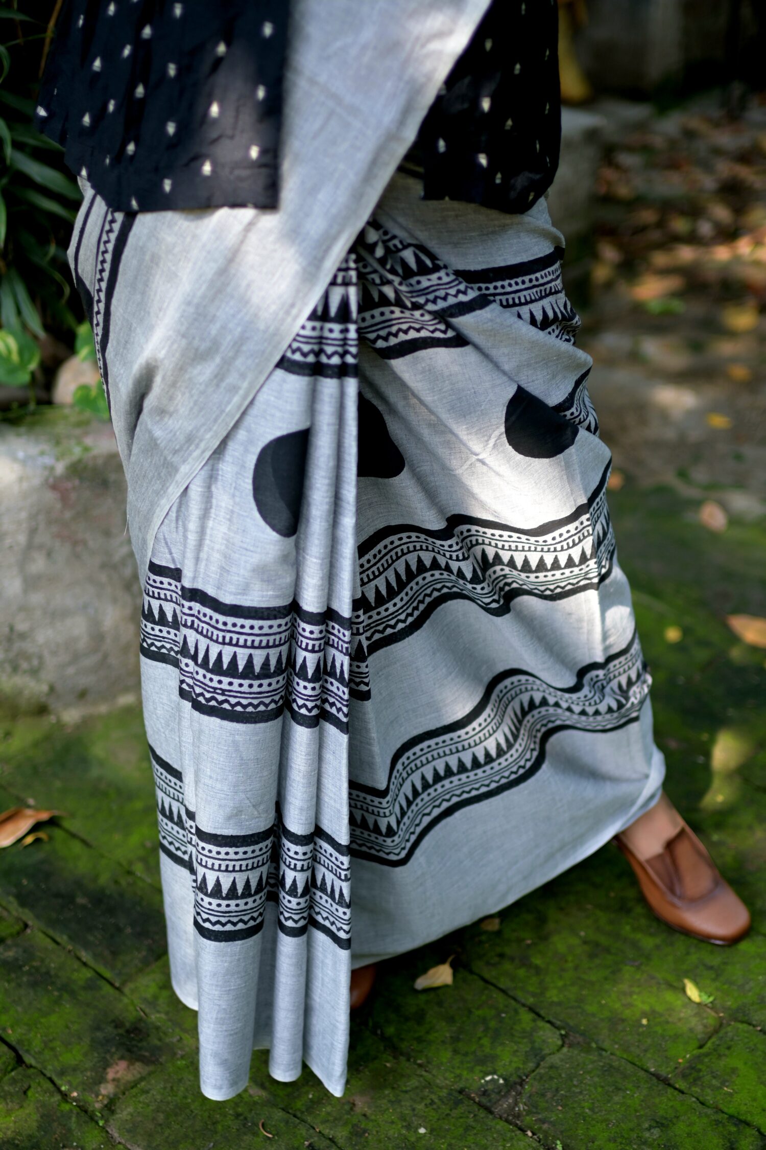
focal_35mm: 52
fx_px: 1675
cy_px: 575
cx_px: 383
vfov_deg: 37.9
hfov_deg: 25.8
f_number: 1.4
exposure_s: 1/833
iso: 160
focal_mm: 35
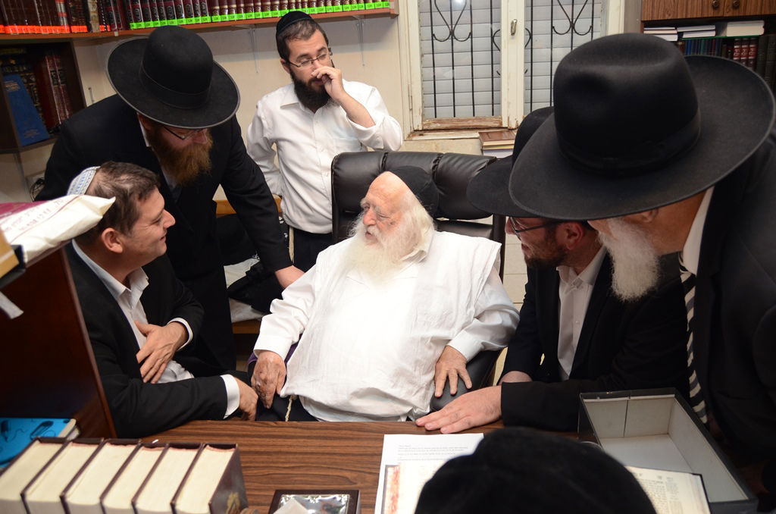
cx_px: 388
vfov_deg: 47.7
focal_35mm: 27
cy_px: 257
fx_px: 581
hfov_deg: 67.5
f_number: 5.6
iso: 800
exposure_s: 1/250
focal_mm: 18
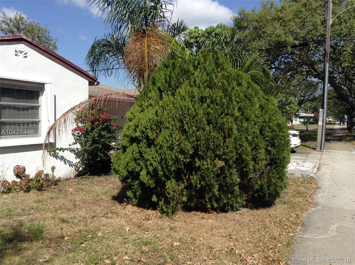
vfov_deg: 42.8
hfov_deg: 55.4
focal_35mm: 33
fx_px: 338
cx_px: 178
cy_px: 132
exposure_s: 1/1412
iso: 25
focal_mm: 3.3
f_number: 2.4
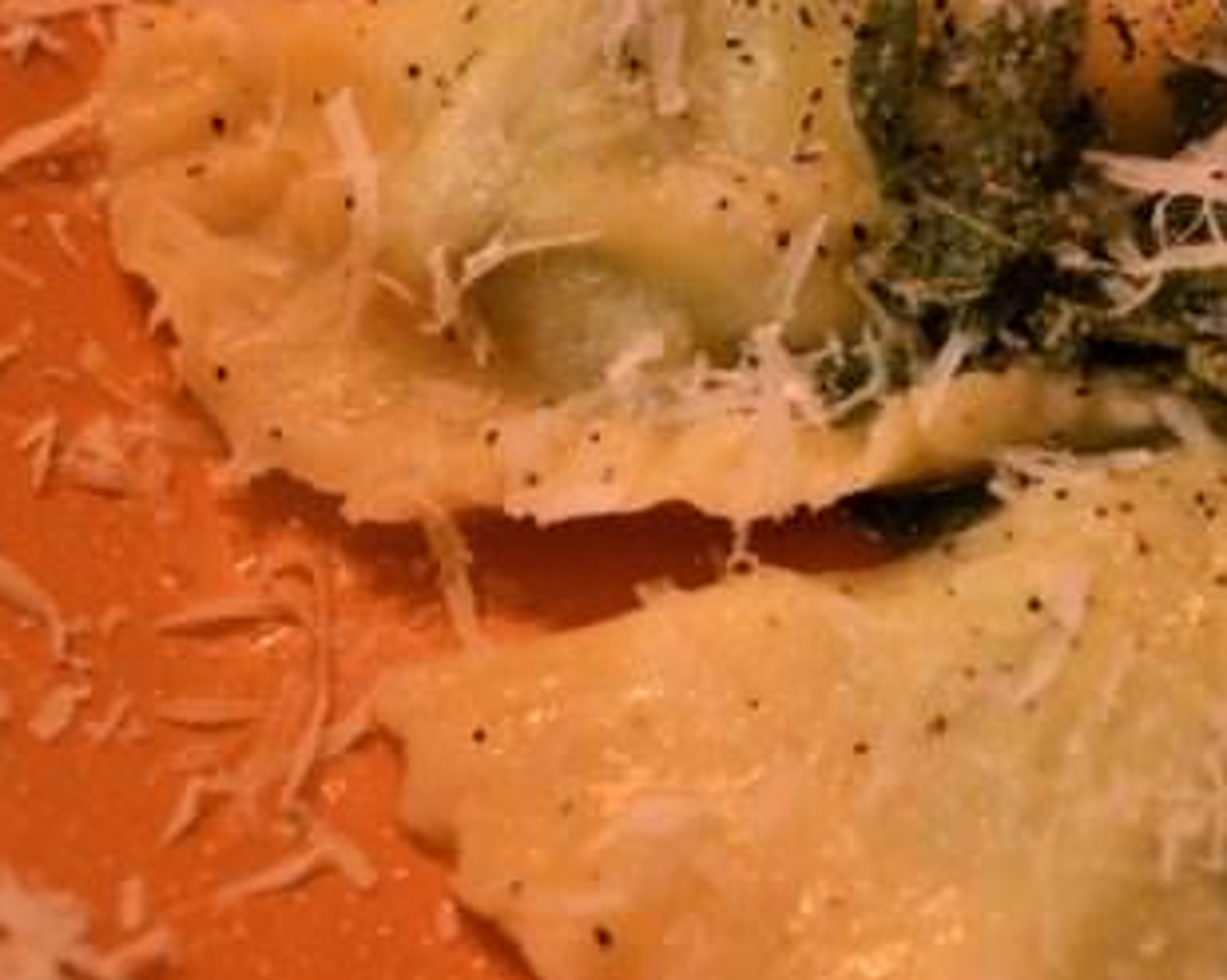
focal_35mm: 105
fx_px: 3812
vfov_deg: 14.6
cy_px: 276
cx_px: 1044
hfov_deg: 18.1
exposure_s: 1/50
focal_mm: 30
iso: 1400
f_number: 4.5
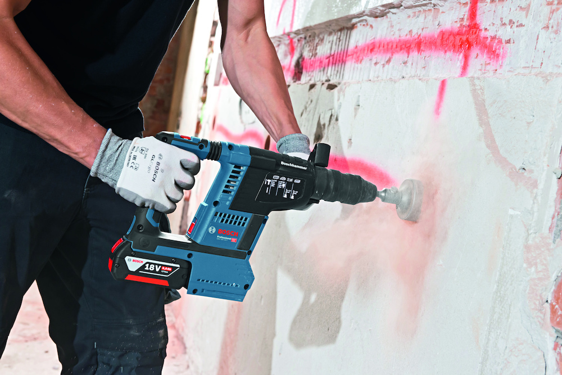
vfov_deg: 24.6
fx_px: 859
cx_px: 281
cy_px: 188
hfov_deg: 36.2
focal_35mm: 55
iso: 1000
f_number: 8
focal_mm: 55
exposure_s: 1/30
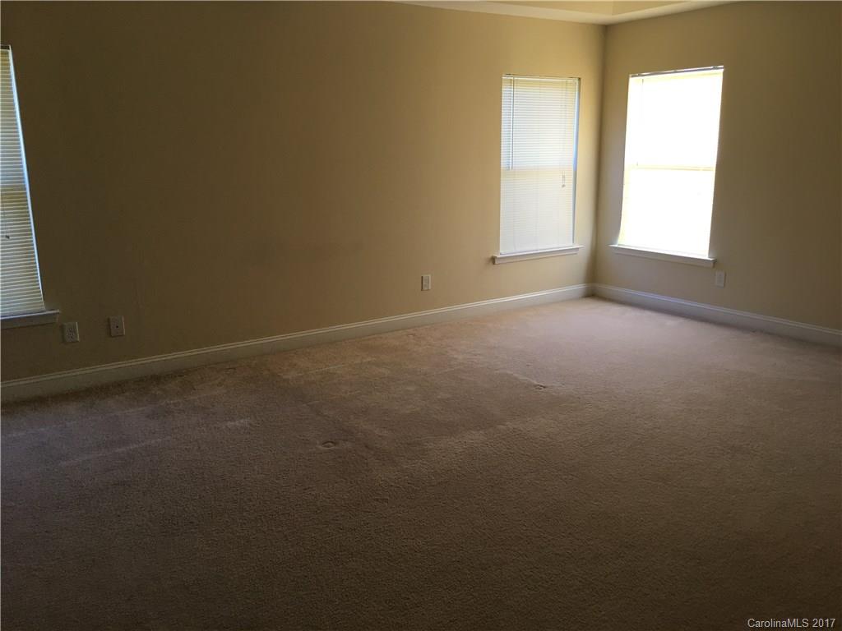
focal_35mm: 29
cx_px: 421
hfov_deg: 61.7
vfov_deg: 48.2
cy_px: 316
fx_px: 705
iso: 32
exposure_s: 1/30
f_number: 2.2
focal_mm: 4.15
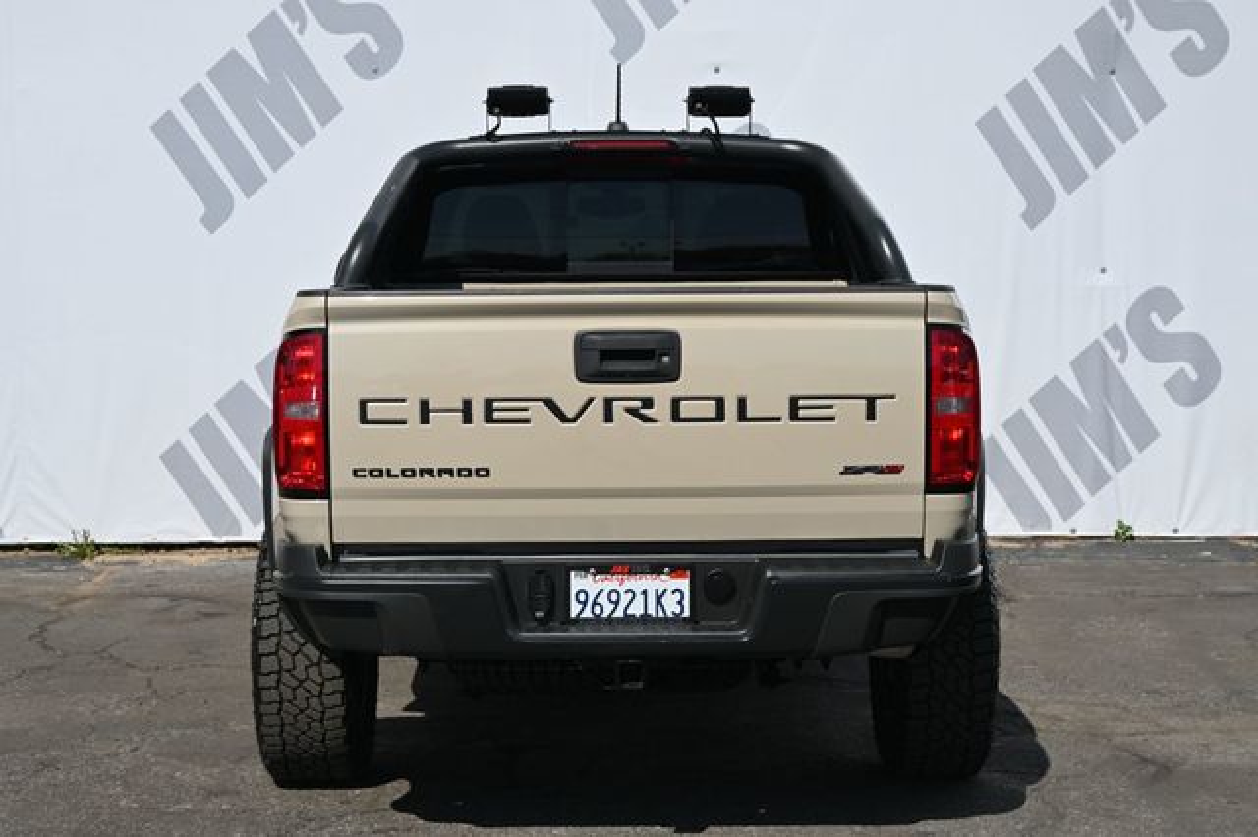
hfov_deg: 31.2
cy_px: 418
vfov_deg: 21.1
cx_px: 629
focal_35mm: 64
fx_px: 2253
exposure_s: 1/320
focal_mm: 43
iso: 100
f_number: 6.3
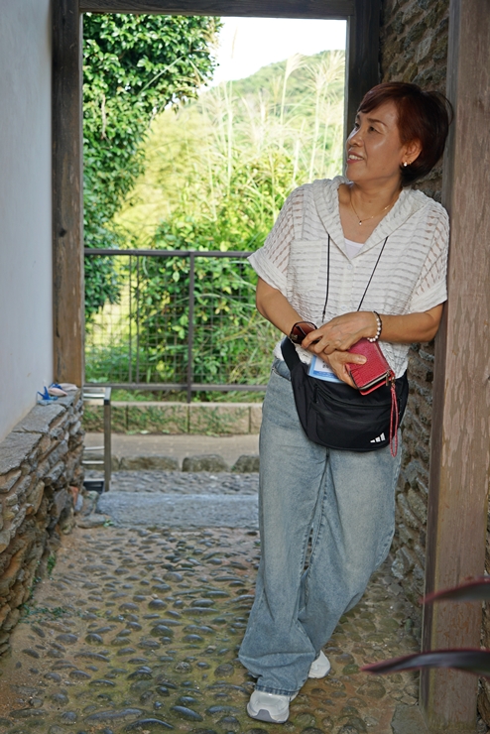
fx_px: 959
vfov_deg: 41.9
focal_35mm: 47
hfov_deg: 28.7
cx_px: 245
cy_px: 367
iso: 100
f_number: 4.5
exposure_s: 1/80
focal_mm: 47
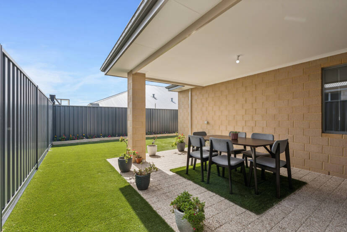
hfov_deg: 96.7
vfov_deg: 73.8
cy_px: 116
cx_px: 174
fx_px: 154
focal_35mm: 16
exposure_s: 1/320
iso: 200
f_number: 8
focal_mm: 16
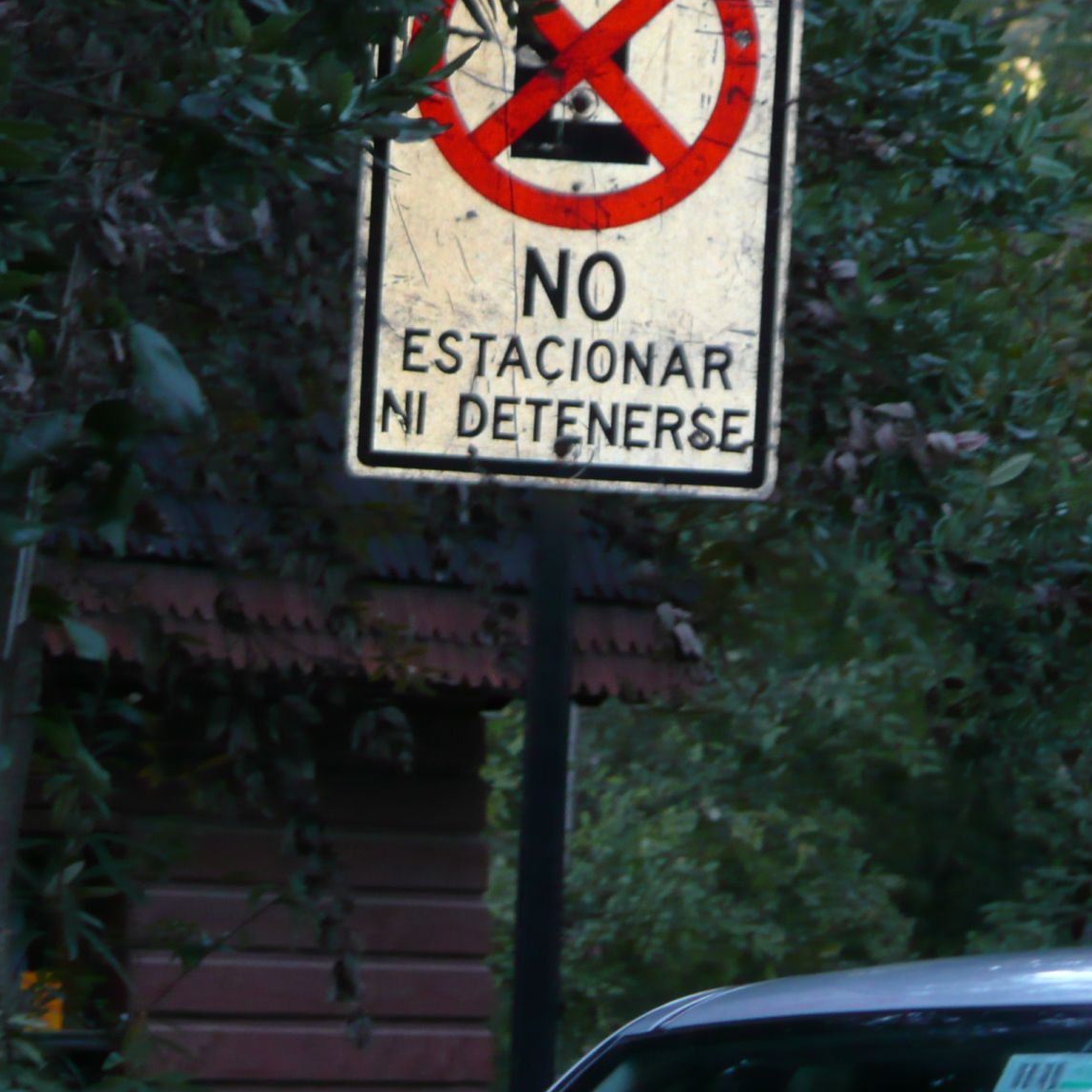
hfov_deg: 4.4
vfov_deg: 4.4
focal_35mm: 397
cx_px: 541
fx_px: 14169
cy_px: 546
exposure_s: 1/30
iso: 200
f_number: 4.9
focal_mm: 46
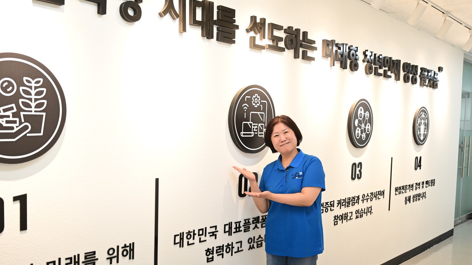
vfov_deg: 32.4
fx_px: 457
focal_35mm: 37
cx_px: 234
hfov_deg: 54.6
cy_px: 146
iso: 2500
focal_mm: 34.5
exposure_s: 1/400
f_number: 4
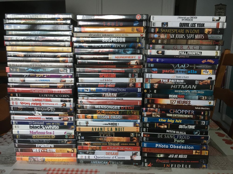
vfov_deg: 48.2
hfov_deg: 61.7
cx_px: 116
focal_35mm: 29
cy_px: 87
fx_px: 195
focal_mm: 4.15
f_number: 2.2
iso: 125
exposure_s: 1/33
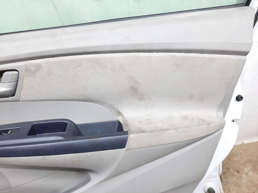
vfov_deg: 54.9
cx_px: 129
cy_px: 96
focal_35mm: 25
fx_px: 186
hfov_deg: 69.4
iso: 320
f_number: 2
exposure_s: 1/50
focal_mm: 4.6
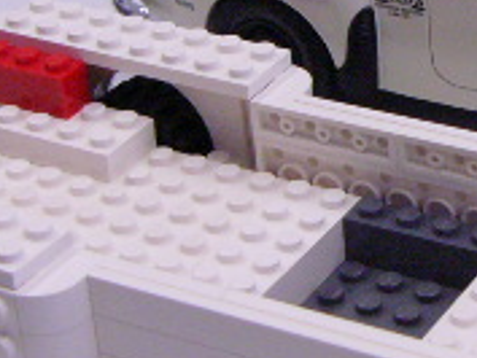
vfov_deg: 11.4
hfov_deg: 14.9
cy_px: 89
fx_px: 1793
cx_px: 461
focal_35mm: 130
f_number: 2.8
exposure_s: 1/40
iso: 200
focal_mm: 6
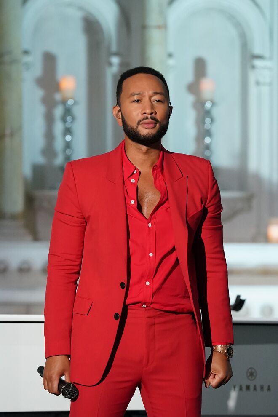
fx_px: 3475
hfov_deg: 4.6
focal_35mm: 300
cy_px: 208
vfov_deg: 6.9
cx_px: 139
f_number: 4
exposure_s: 1/400
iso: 5000
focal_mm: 200
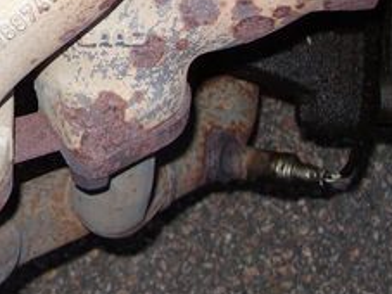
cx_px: -2
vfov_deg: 13.5
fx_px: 1211
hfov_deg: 17.9
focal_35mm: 107
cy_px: -29
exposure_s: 1/30
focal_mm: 7.8
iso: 50
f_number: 2.8
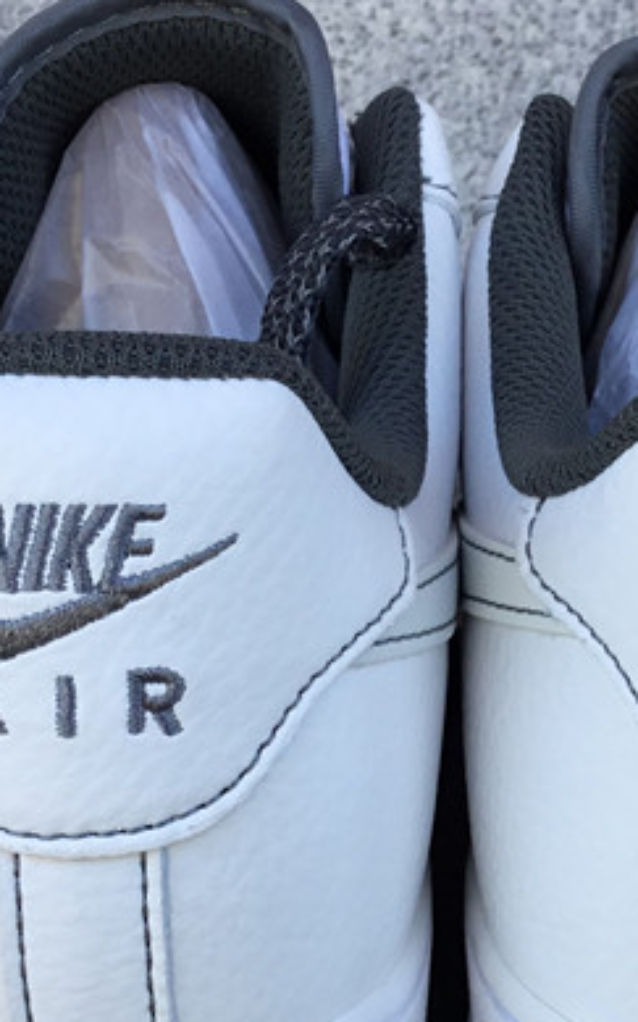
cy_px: 729
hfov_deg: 17.0
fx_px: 2115
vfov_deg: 26.9
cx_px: 525
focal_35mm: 76
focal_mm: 3.3
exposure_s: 1/139
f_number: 2.4
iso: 25
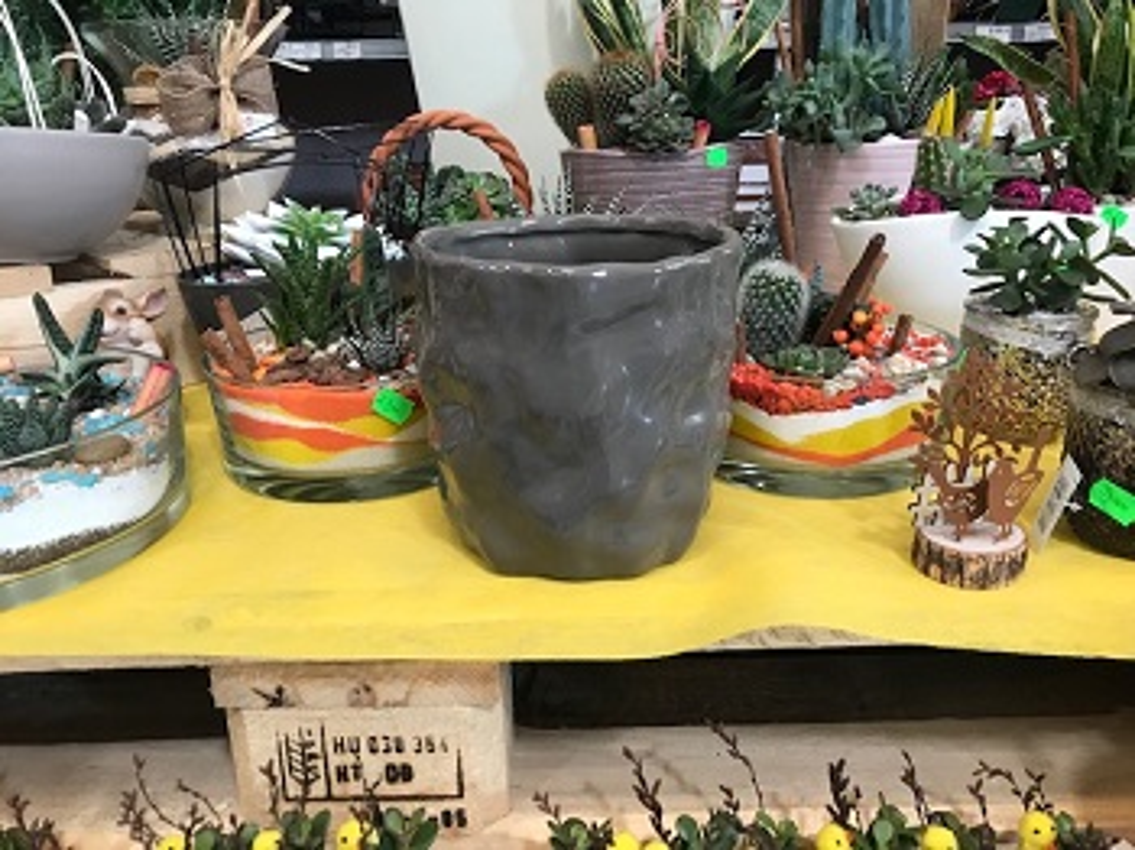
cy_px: 425
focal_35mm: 28
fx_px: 917
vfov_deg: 49.7
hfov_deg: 63.5
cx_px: 568
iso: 40
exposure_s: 1/25
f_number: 1.8
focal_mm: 3.99
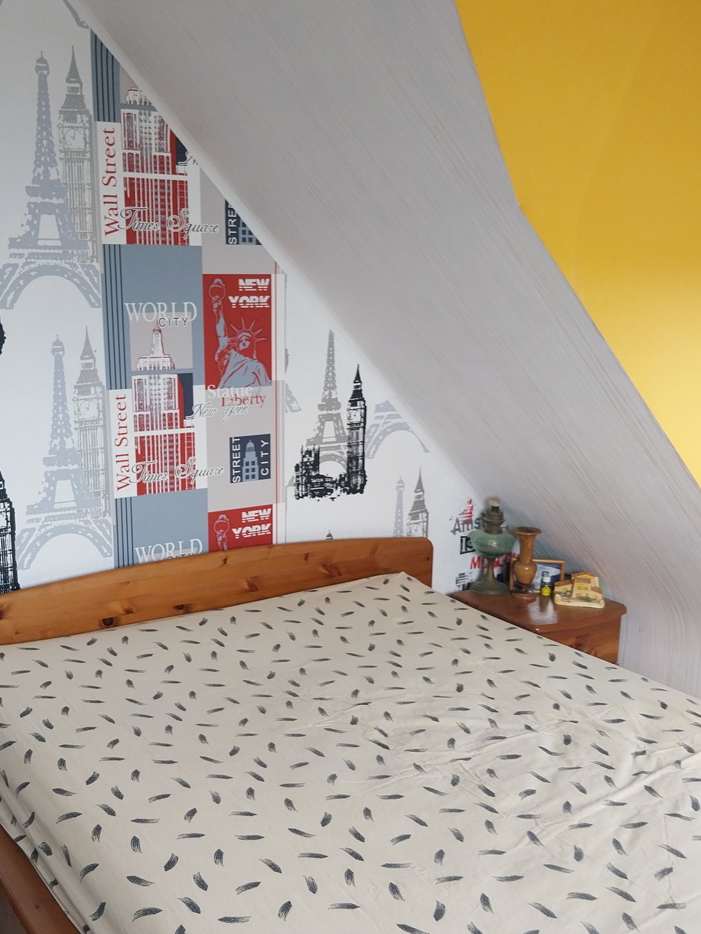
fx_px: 1026
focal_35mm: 38
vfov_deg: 48.9
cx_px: 257
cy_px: 525
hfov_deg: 37.5
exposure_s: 1/50
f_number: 1.8
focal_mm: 4
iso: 50
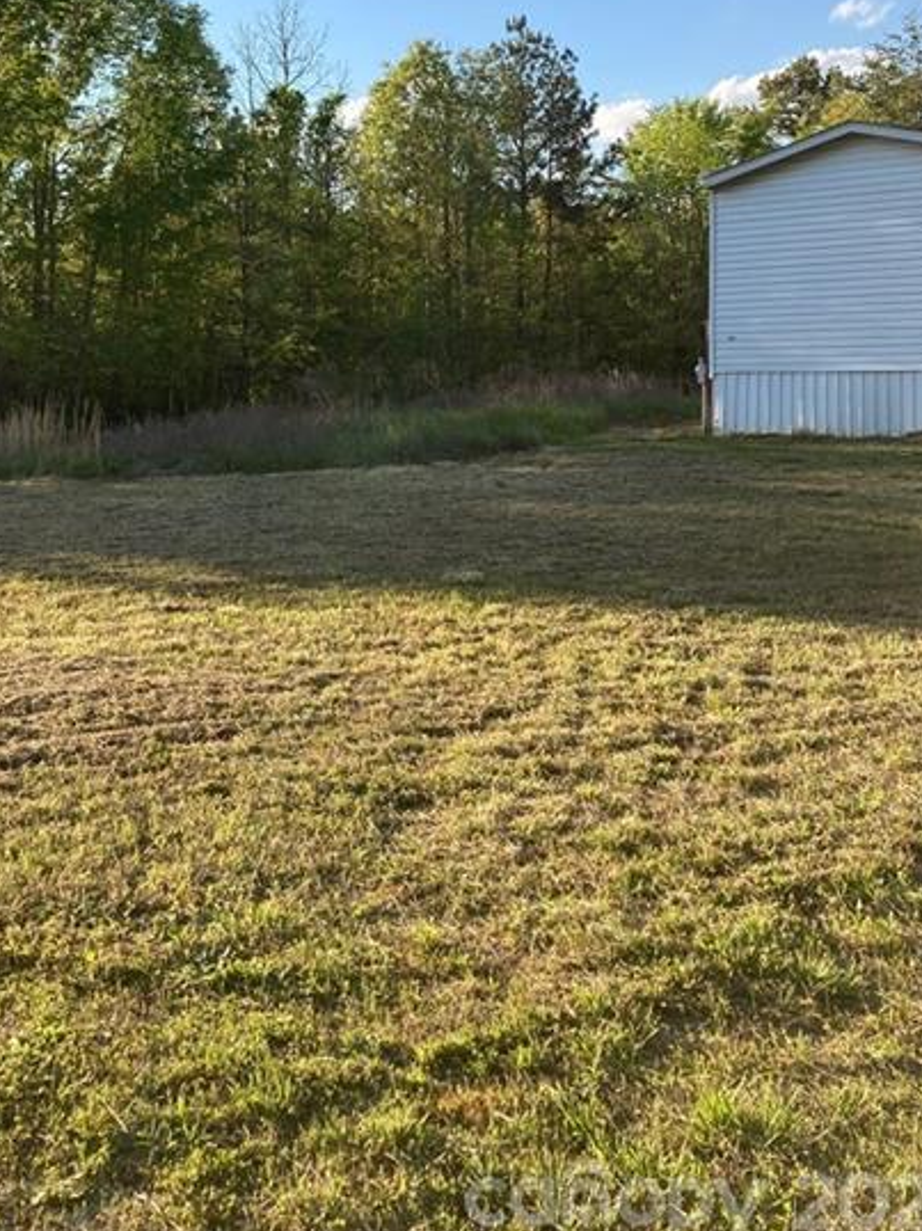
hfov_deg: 35.6
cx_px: 316
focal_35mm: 40
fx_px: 1422
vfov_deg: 46.1
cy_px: 407
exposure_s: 1/972
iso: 20
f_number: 1.8
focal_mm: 3.99
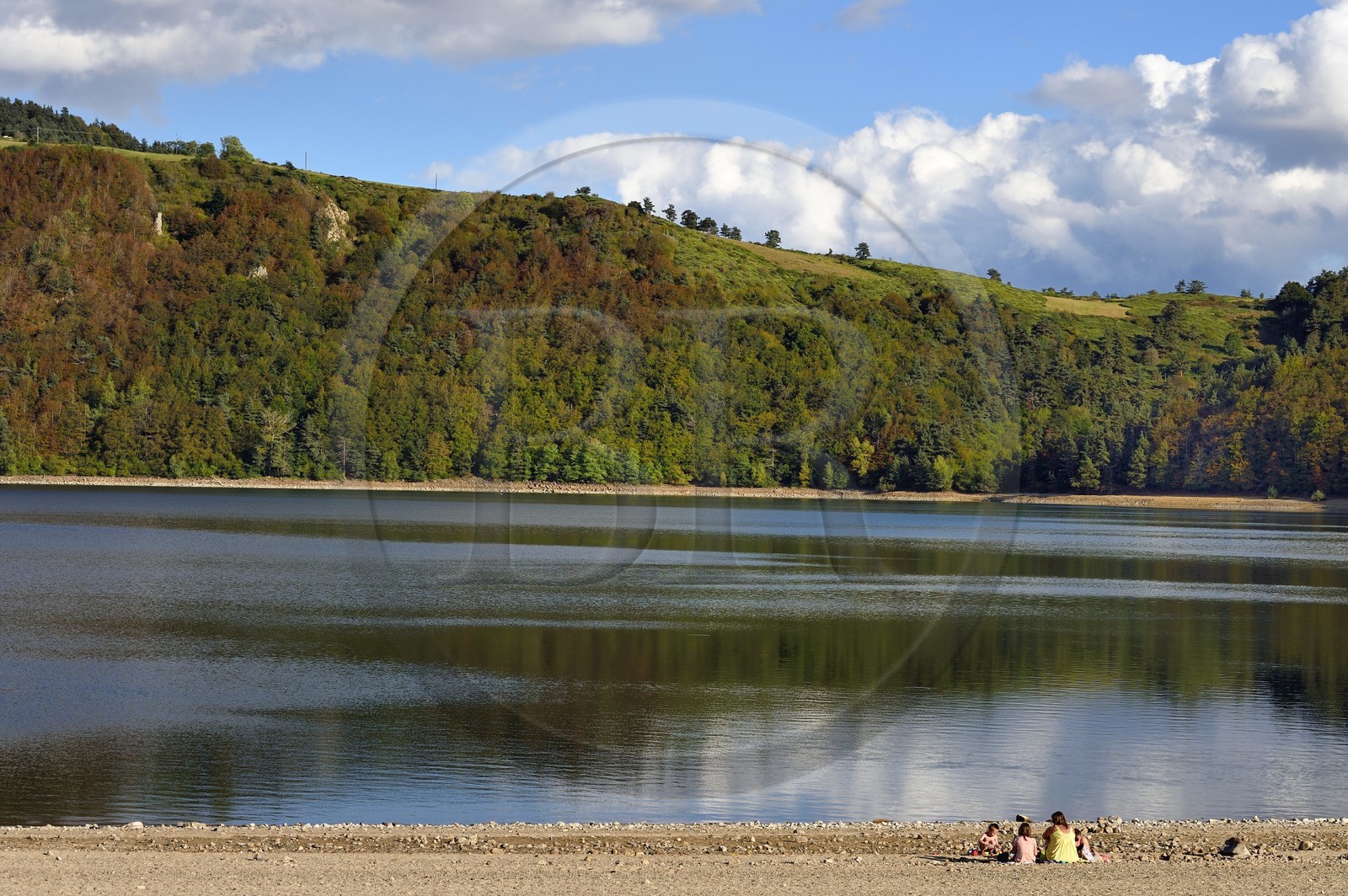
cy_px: 448
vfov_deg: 19.4
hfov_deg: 28.9
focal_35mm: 70
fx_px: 2619
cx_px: 674
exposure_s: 1/400
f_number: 10
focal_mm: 70
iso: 200
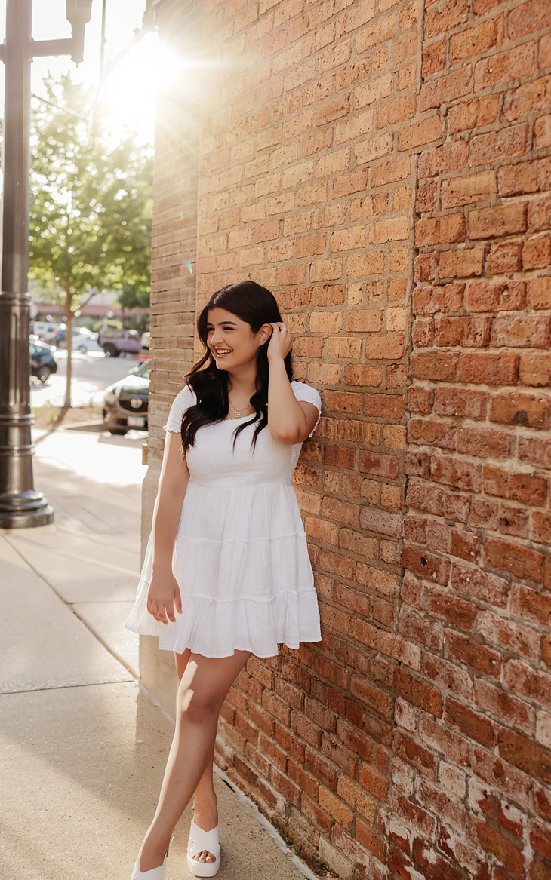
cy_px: 454
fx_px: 1057
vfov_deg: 45.3
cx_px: 229
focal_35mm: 44
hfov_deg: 29.2
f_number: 2.8
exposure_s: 1/1250
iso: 400
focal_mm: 35
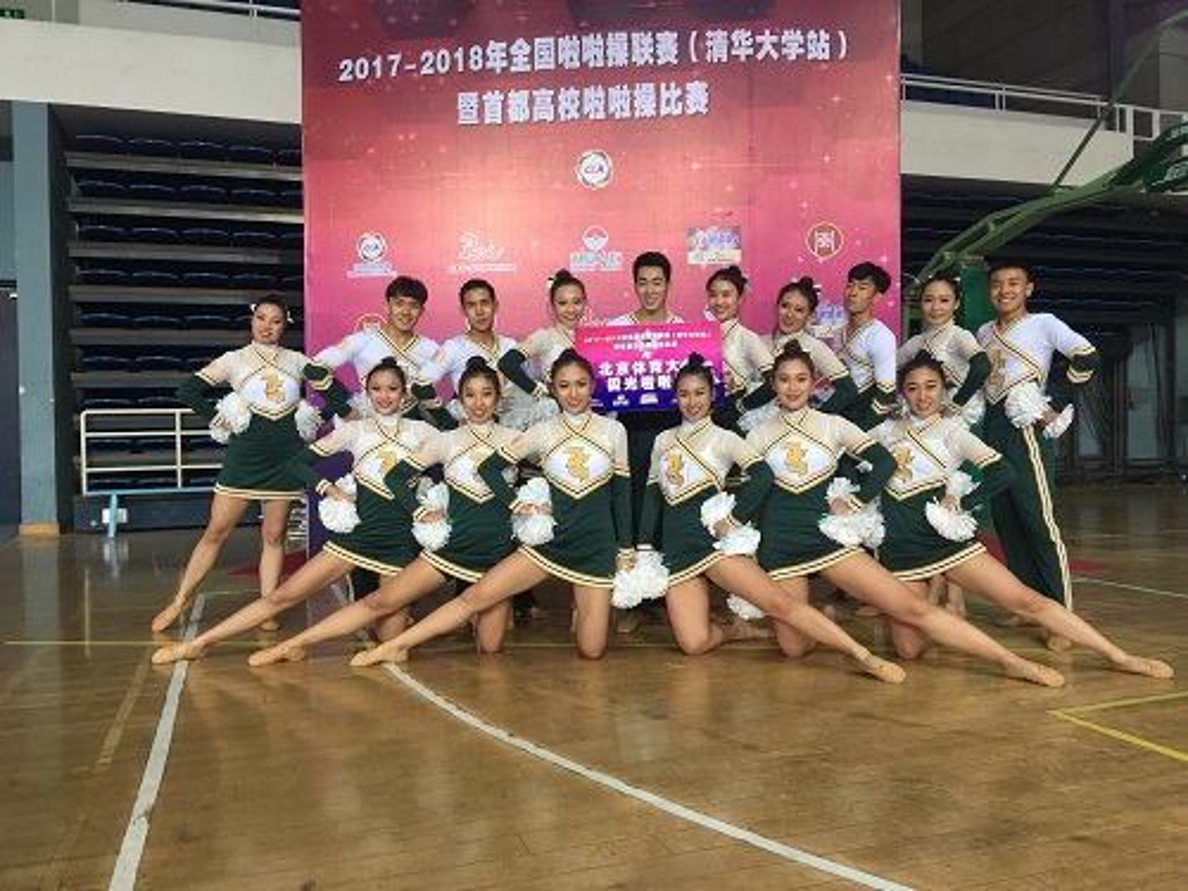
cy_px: 446
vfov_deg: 48.2
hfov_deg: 61.7
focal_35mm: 29
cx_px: 594
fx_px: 995
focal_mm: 4.15
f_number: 2.2
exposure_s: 1/33
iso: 50
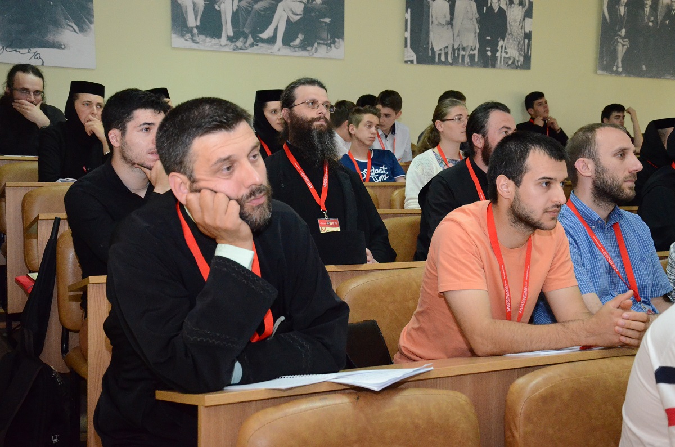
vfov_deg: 27.9
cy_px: 224
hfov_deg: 41.2
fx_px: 898
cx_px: 338
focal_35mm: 48
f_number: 5.6
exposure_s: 1/100
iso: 5000
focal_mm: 32
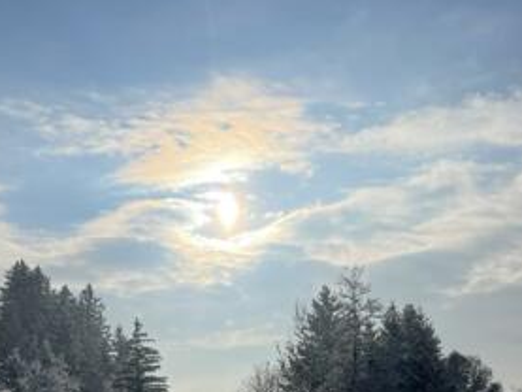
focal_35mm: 55
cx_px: 291
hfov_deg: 34.9
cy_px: 215
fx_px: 830
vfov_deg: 26.6
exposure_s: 1/25000
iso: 32
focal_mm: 5.1
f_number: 1.6
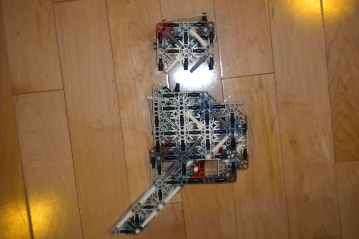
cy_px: 115
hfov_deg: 45.4
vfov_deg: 31.2
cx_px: 180
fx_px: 429
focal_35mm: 43
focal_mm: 7.4
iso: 400
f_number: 3.5
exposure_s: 1/30
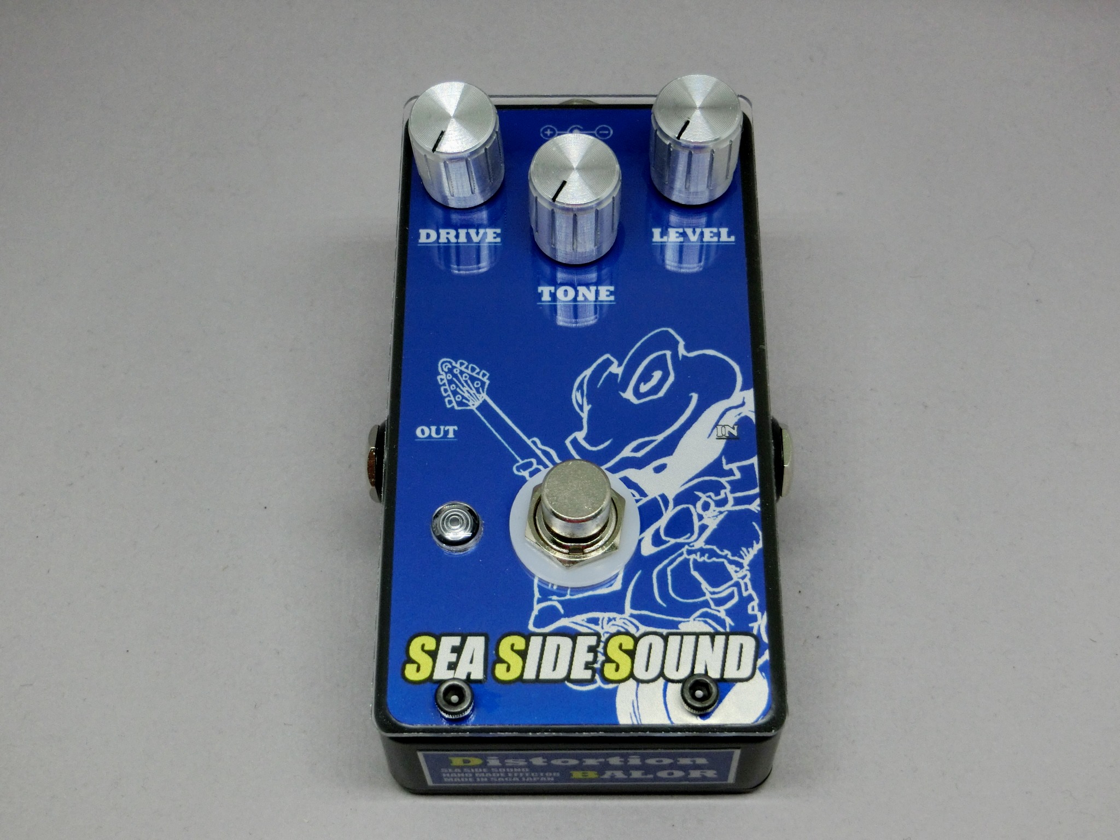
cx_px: 560
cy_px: 420
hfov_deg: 36.8
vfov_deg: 28.0
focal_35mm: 52
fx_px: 1682
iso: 250
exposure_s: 1/125
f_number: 4.7
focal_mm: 9.3
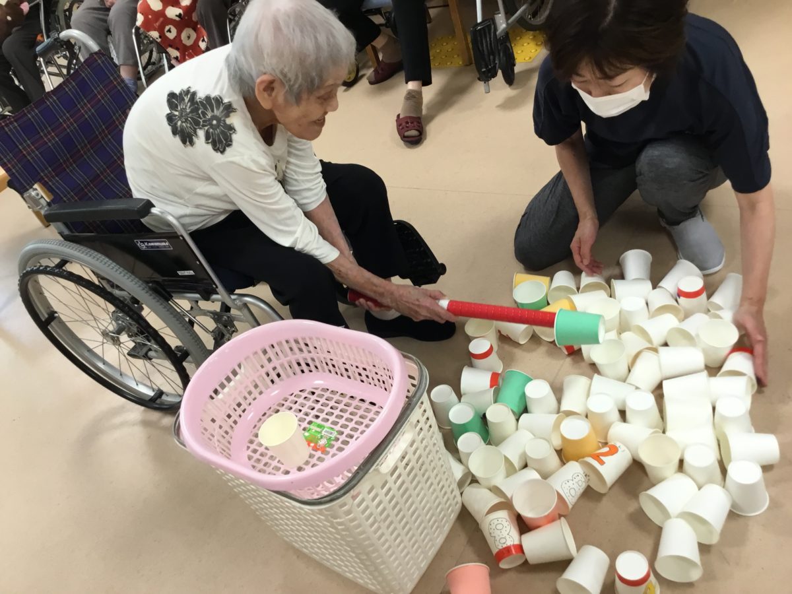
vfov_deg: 45.4
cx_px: 396
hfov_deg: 58.4
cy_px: 297
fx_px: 709
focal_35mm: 31
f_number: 2.4
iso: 64
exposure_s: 1/30
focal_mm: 3.3
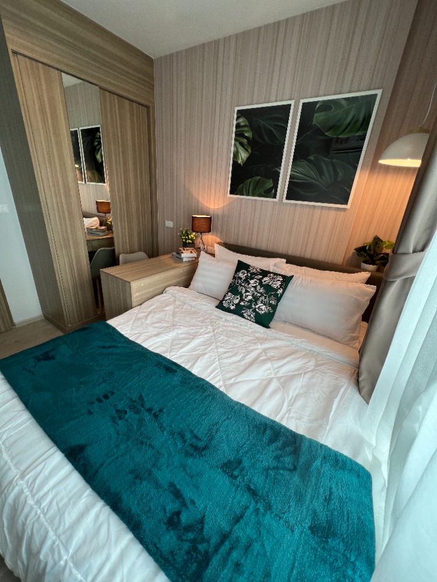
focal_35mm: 13
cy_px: 291
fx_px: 219
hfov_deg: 89.9
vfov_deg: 106.2
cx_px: 218
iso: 50
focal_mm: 1.57
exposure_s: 1/100
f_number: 1.8
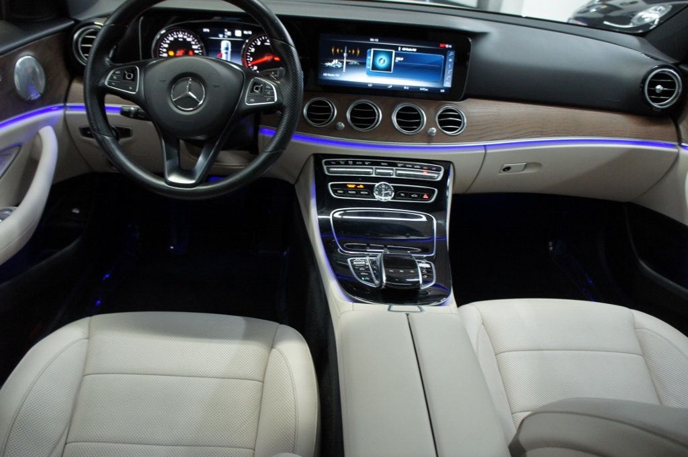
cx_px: 344
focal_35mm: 27
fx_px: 516
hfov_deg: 67.4
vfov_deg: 47.9
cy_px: 228
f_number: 3.5
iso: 800
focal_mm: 18
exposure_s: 1/30
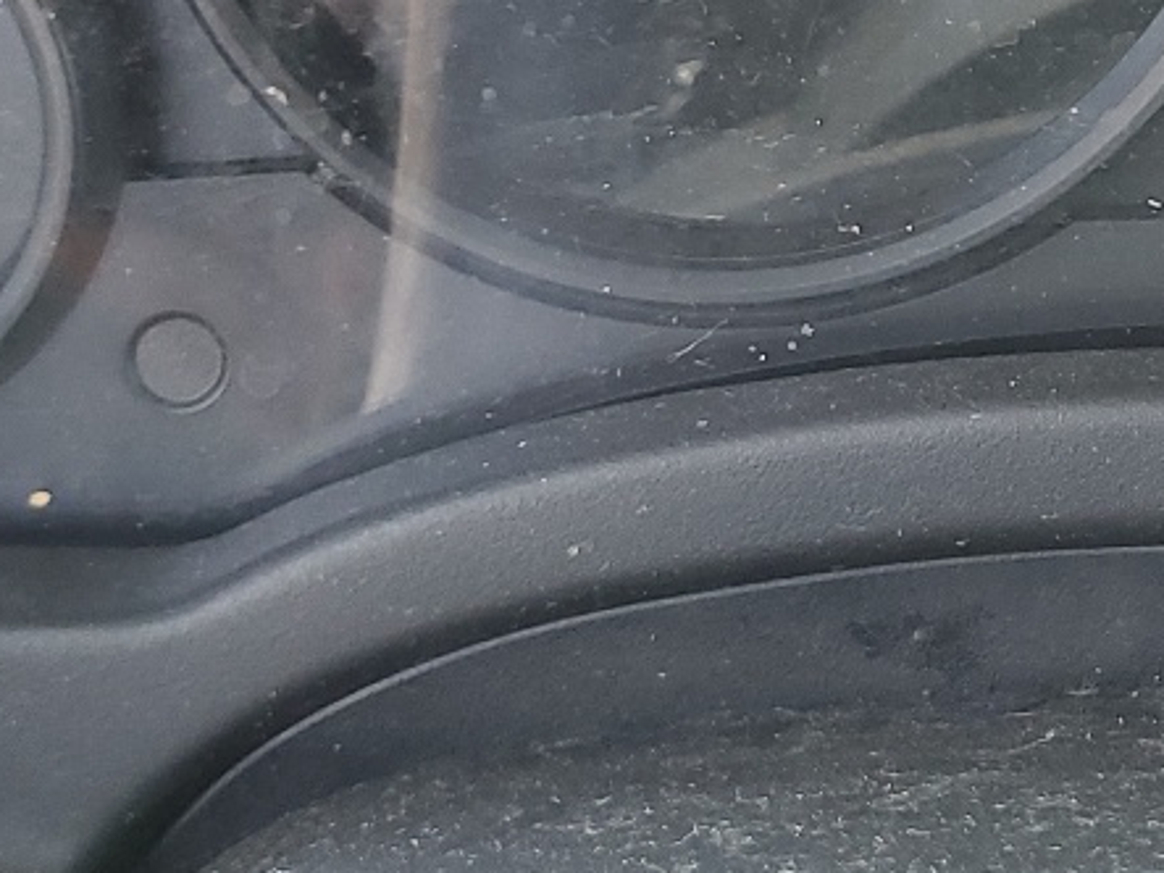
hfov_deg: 19.9
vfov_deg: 15.1
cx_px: 1309
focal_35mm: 94
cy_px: -234
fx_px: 3160
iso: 71
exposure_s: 1/120
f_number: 1.5
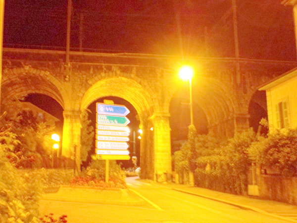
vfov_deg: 37.7
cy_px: 112
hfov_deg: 49.0
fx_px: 326
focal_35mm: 38
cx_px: 148
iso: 200
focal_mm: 5.3
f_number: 3.1
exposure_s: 1/2
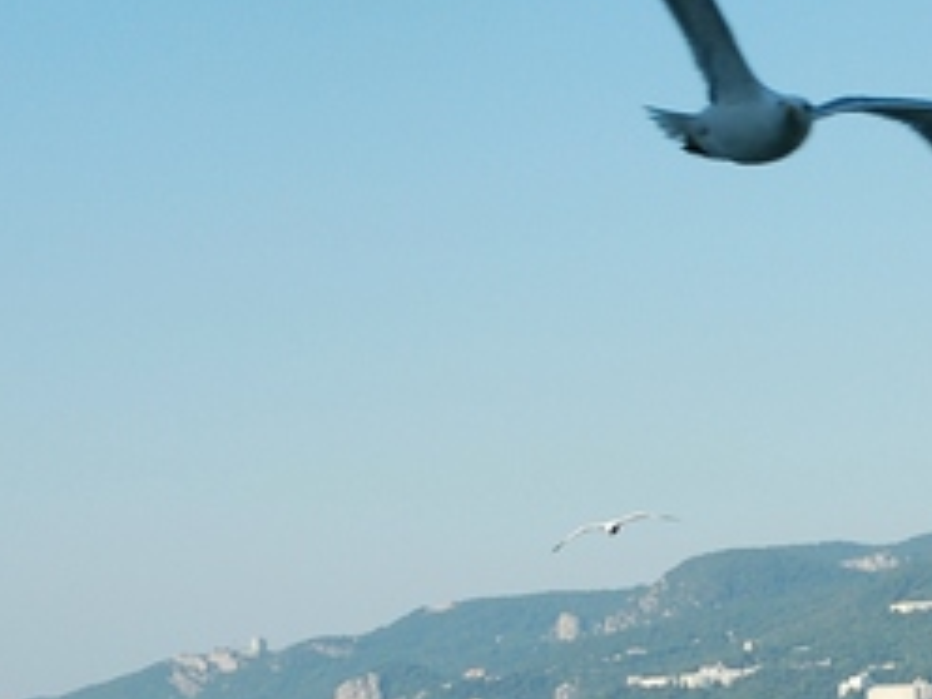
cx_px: 1071
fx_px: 4254
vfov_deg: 9.4
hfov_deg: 12.3
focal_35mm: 158
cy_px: 481
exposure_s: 1/250
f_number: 10
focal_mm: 34
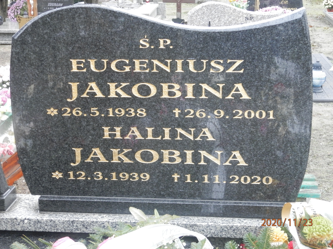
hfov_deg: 34.9
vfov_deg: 26.6
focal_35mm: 55
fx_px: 529
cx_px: 166
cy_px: 124
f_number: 3.8
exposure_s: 1/13
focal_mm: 9.9
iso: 200
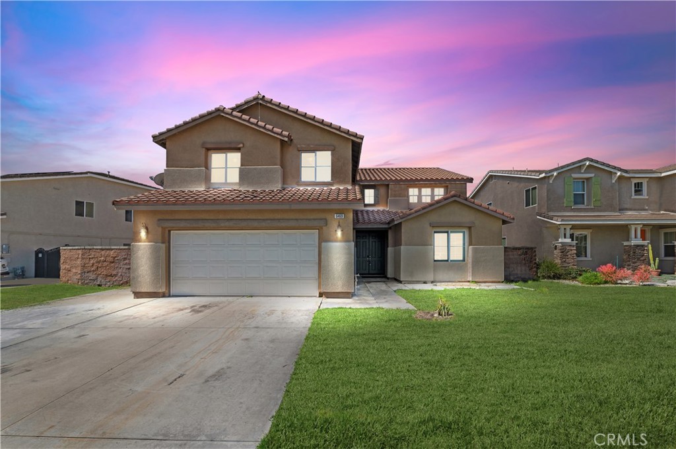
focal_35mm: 14
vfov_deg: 81.1
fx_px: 263
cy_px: 224
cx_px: 338
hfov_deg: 104.3
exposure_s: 1/200
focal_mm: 14
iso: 100
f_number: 13
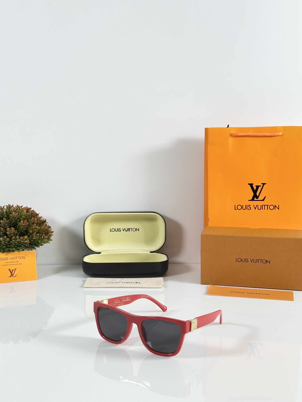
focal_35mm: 51
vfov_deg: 37.5
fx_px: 593
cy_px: 196
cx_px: 147
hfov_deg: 28.6
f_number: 1.78
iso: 80
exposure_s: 1/121
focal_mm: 6.86
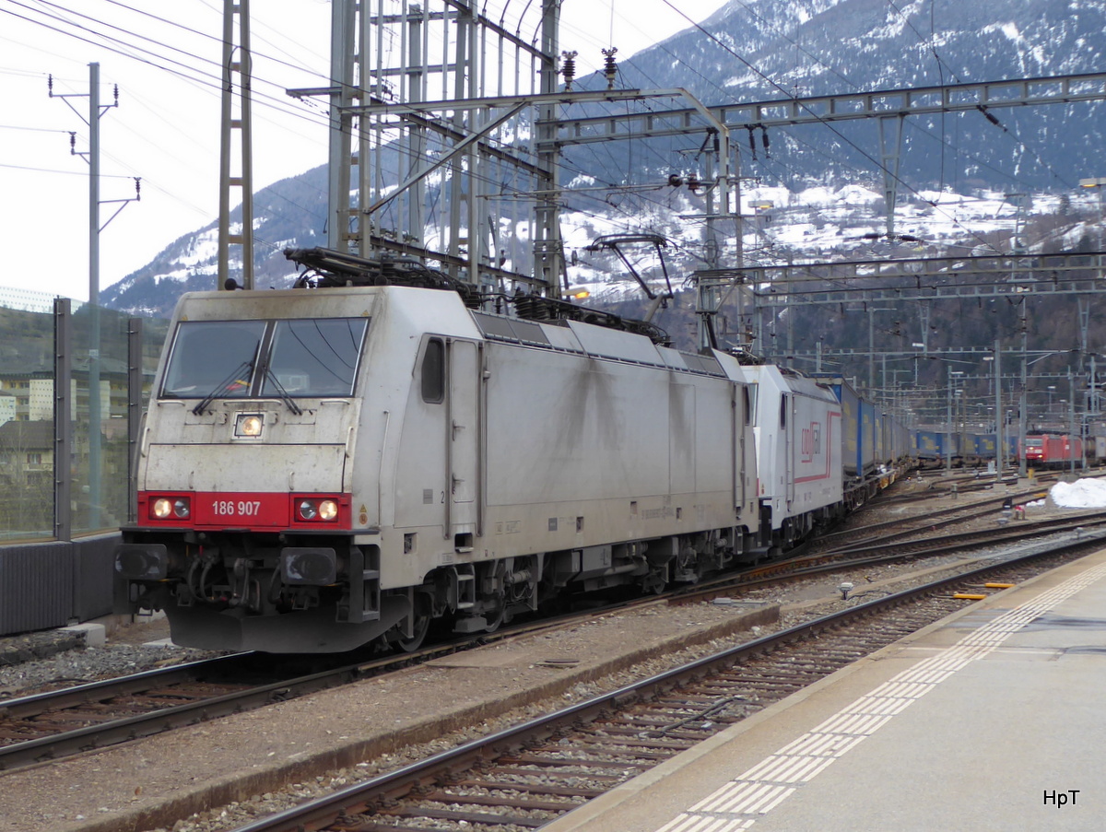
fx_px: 1471
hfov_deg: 41.2
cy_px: 416
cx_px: 553
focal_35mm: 46
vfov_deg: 31.6
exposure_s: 1/200
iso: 80
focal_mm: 7.8
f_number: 3.9
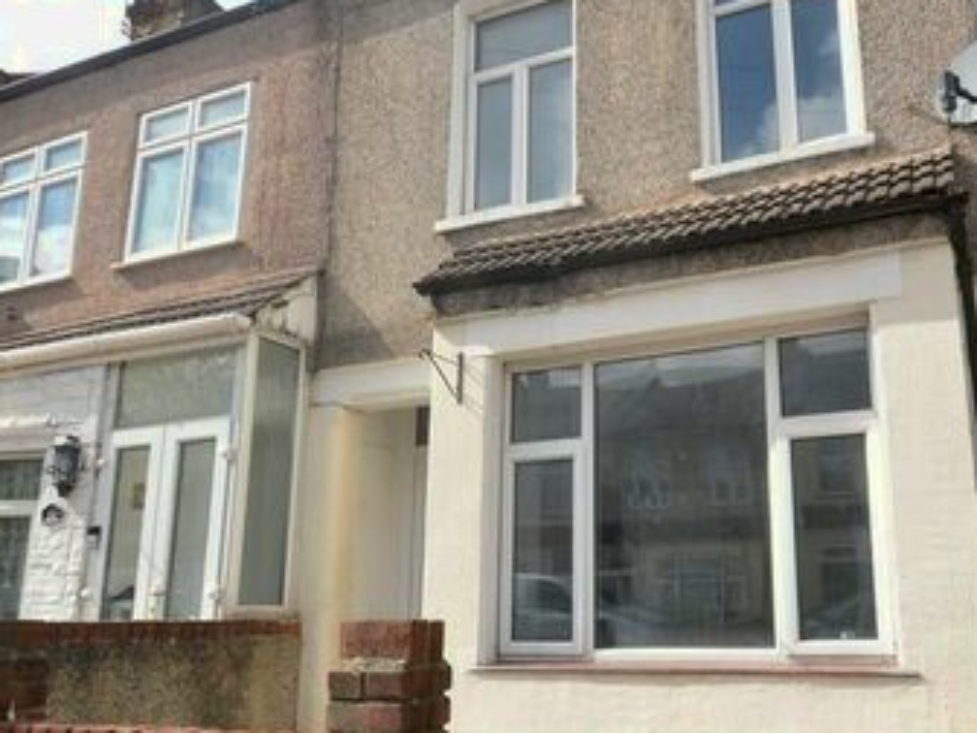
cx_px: 616
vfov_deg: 46.7
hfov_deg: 59.1
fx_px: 847
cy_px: 416
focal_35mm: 30
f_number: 9
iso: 100
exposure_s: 1/200
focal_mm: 10
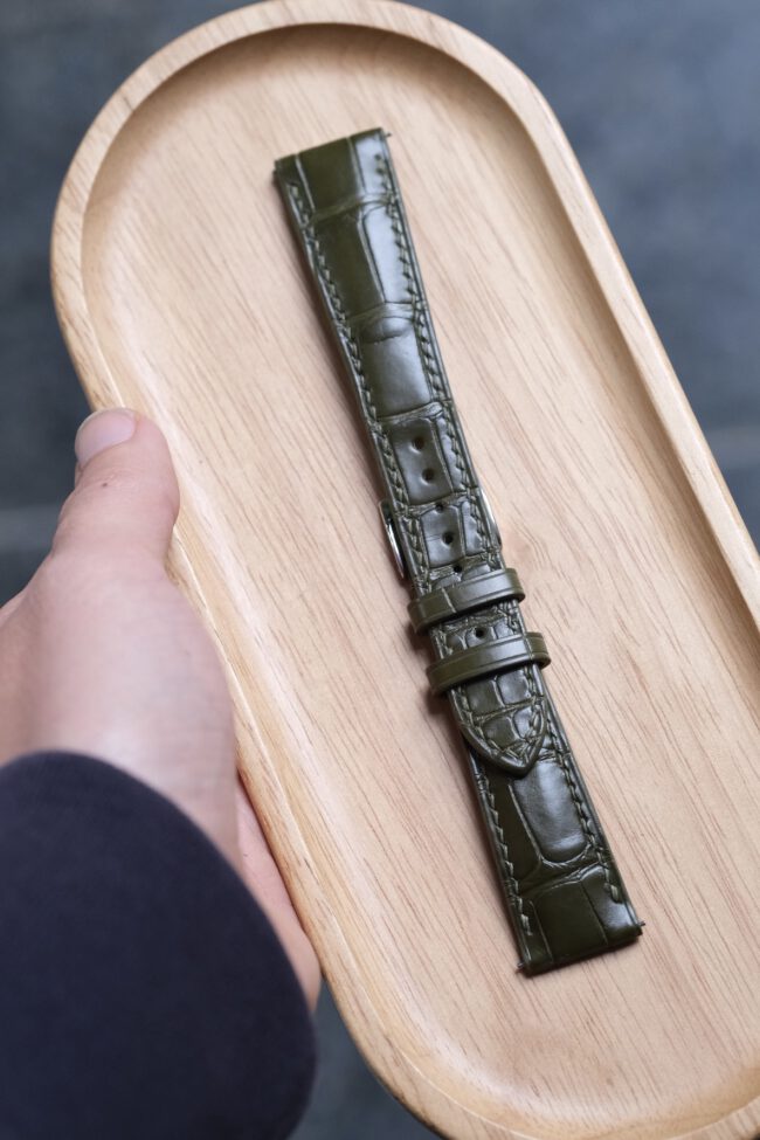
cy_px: 570
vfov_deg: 22.6
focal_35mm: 90
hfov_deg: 15.2
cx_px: 380
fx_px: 2850
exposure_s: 1/100
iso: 1600
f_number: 5
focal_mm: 60
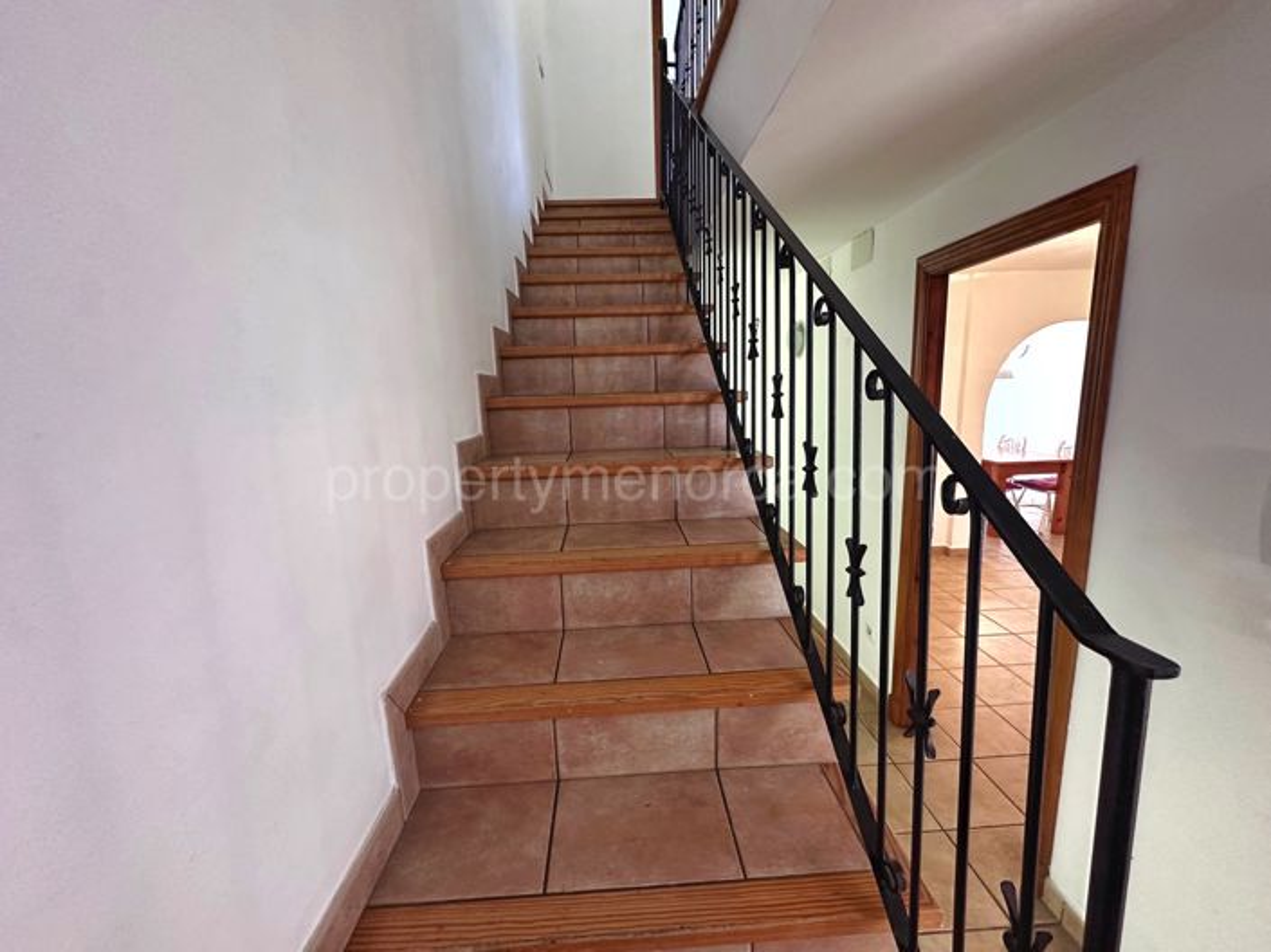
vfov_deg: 85.6
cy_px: 476
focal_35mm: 14
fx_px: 514
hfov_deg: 102.1
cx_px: 636
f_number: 2.2
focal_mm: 2.22
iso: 320
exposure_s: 1/75
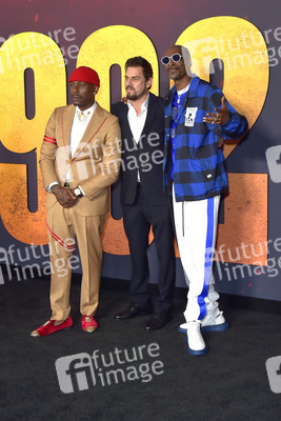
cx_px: 140
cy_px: 210
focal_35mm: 46
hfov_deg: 29.3
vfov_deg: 42.7
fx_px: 538
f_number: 6.3
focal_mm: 46
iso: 800
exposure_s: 1/250
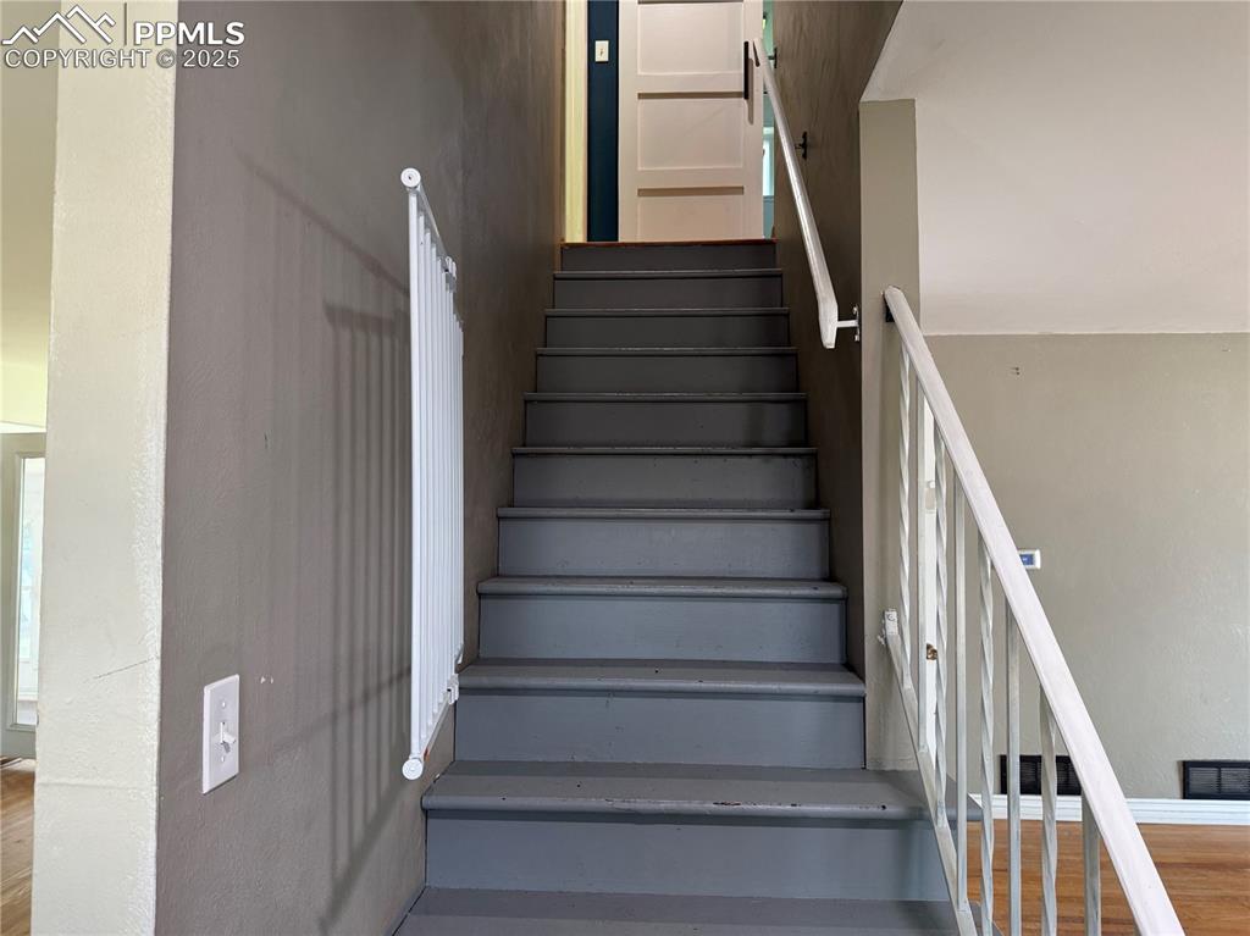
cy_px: 468
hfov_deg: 71.6
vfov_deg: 56.8
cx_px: 625
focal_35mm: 24
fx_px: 866
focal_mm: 6.76
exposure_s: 1/60
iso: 200
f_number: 1.78
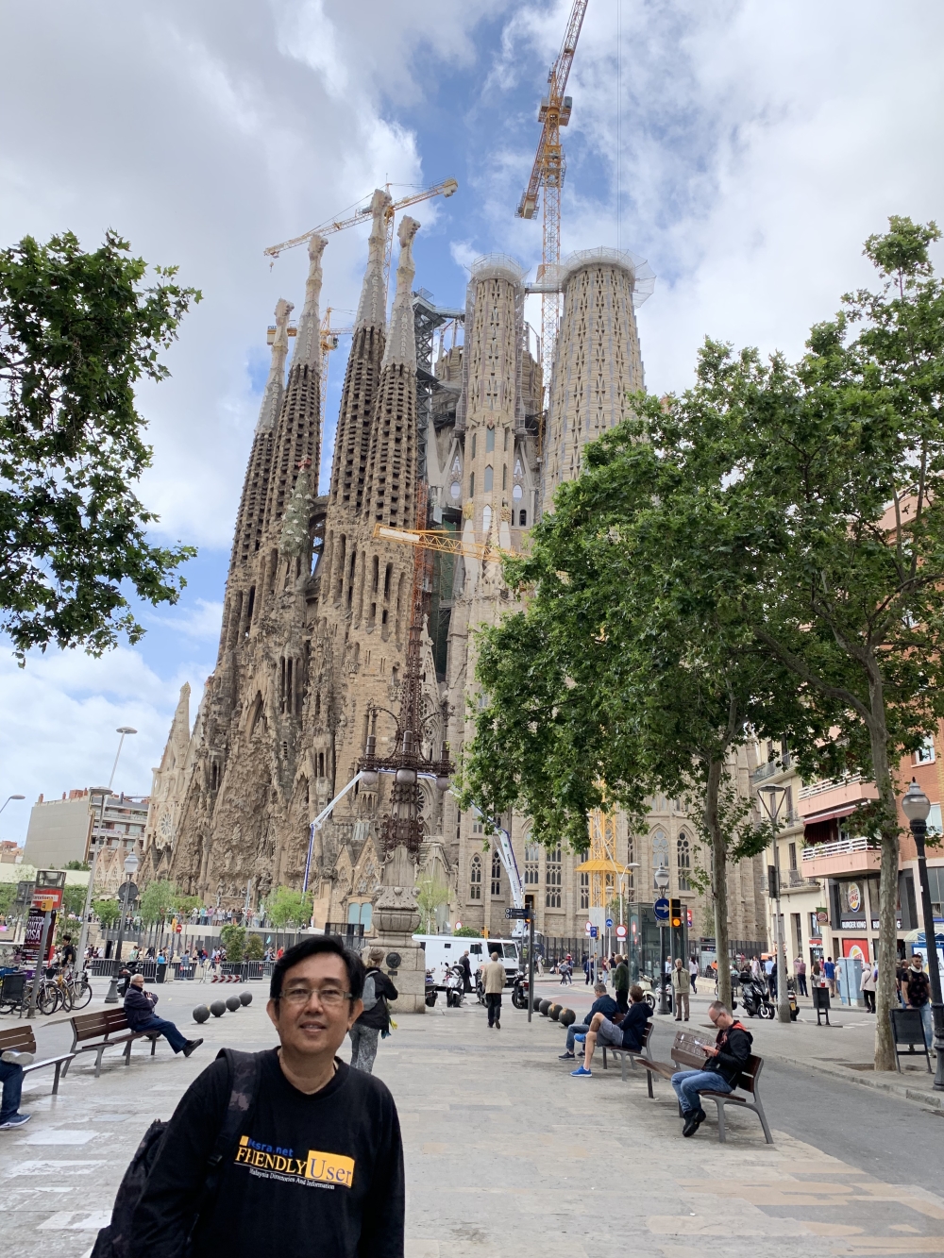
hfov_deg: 53.1
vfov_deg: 67.3
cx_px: 472
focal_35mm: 26
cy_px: 629
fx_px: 945
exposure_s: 1/864
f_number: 1.8
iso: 25
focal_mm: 4.25
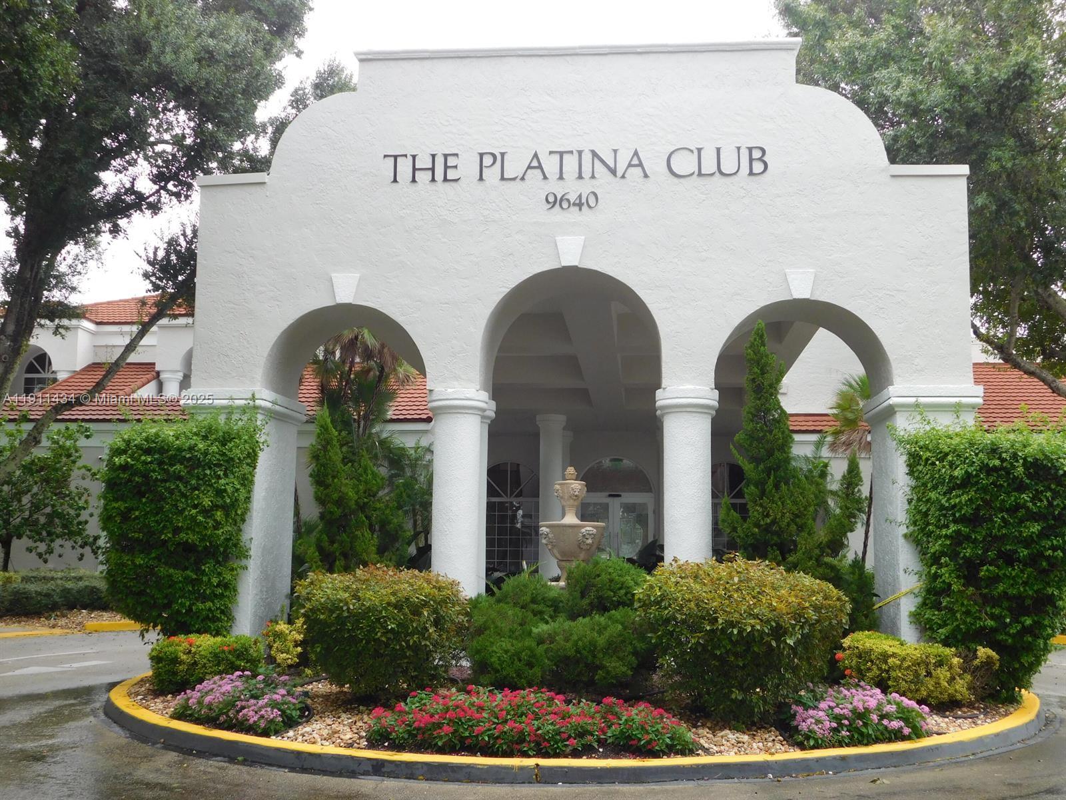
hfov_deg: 46.8
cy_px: 400
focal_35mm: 40
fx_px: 1232
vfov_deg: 36.0
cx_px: 533
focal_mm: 7.1
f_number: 3.6
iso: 125
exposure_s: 1/200
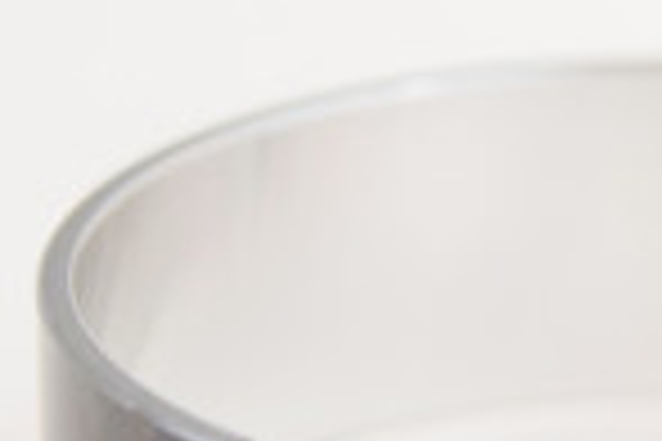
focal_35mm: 261
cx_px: 757
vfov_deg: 5.3
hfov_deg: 7.8
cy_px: 313
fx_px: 4799
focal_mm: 40
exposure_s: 1/60
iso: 720
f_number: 5
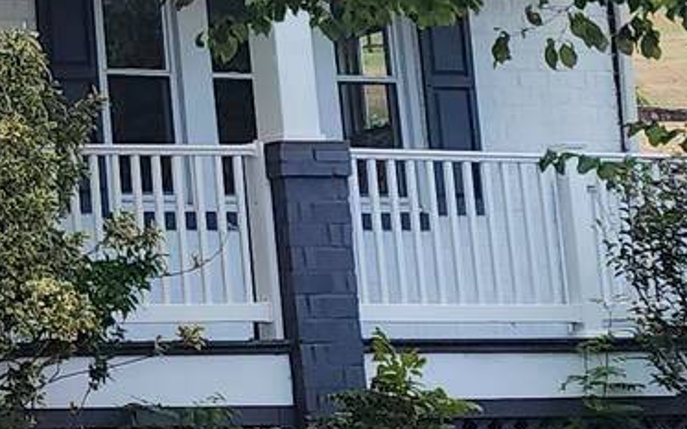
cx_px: -464
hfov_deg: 14.2
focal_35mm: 134
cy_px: 70
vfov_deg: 9.7
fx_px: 2509
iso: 12
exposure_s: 1/253
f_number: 1.8
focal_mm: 6.4
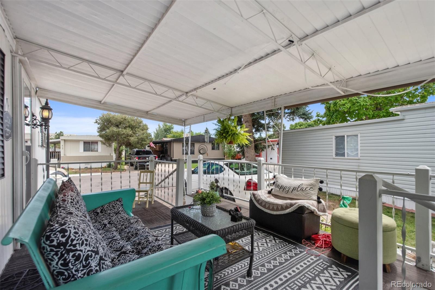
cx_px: 218
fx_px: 181
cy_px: 145
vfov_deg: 77.3
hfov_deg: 100.4
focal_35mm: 15
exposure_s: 1/2500
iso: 400
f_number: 8
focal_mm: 10
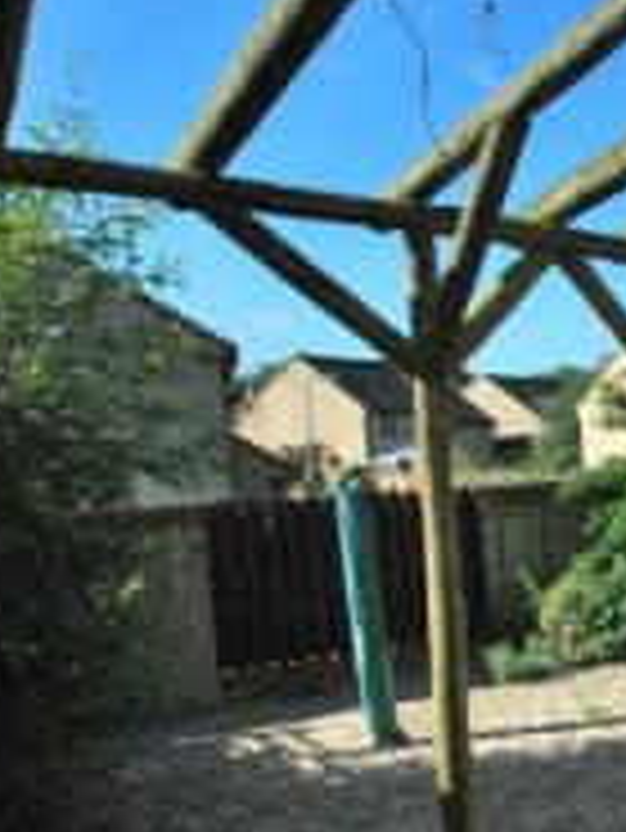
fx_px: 891
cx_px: 1000
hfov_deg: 25.5
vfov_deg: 49.3
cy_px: 546
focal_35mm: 37
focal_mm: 10
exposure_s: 1/640
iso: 800
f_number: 13
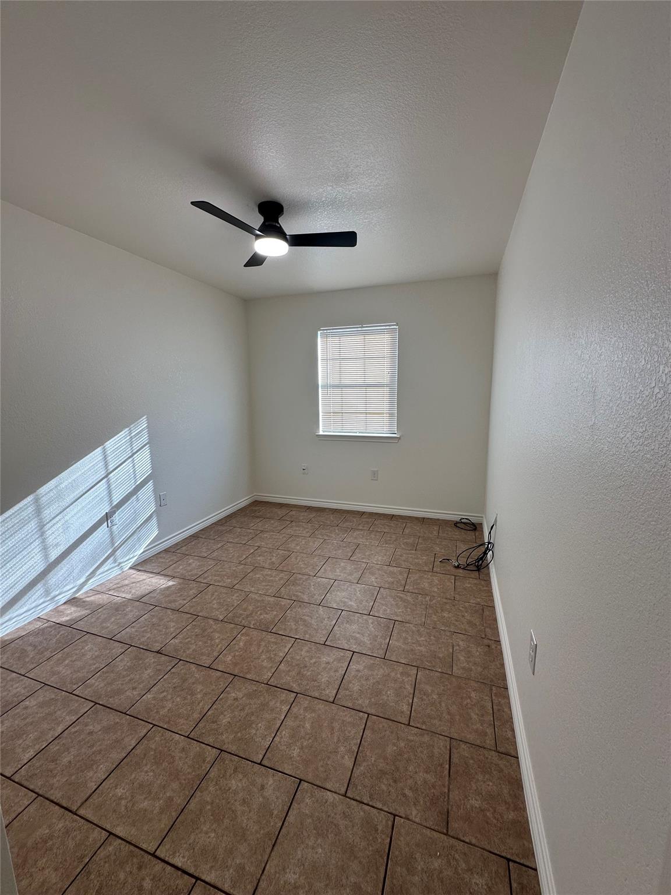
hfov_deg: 85.7
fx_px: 362
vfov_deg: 102.1
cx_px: 336
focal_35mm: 14
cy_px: 448
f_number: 2.2
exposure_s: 1/99
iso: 64
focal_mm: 2.22
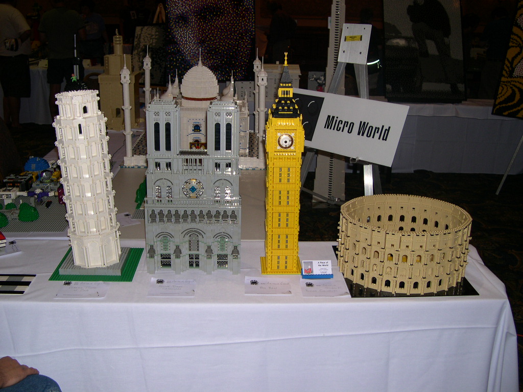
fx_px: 574
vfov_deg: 37.7
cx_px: 262
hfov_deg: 49.0
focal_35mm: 38
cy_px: 196
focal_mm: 8
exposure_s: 1/60
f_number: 2.8
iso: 100
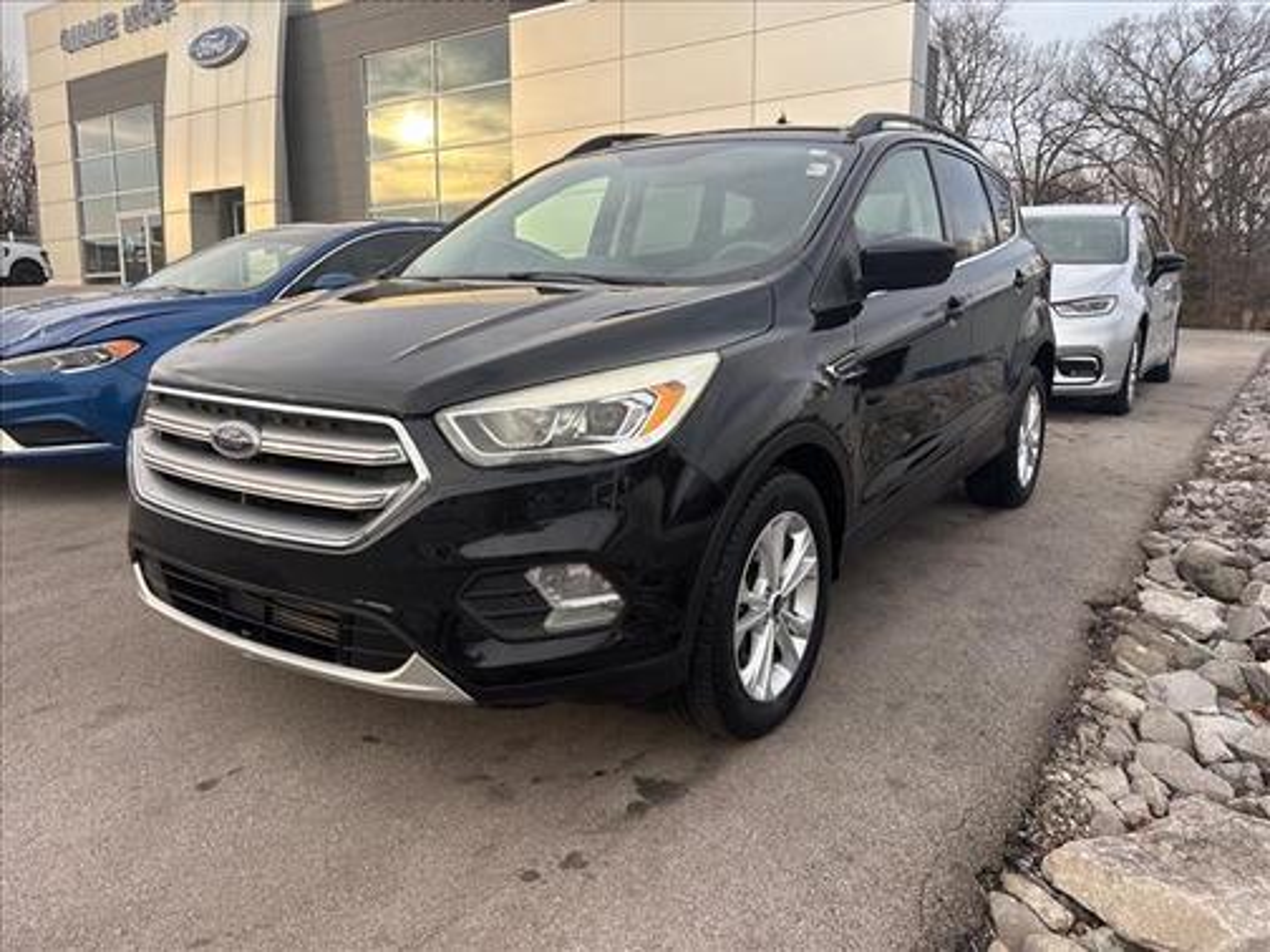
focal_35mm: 26
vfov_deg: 53.1
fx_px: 954
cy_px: 476
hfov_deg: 67.3
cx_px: 635
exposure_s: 1/716
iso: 64
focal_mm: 5.96
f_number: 1.6
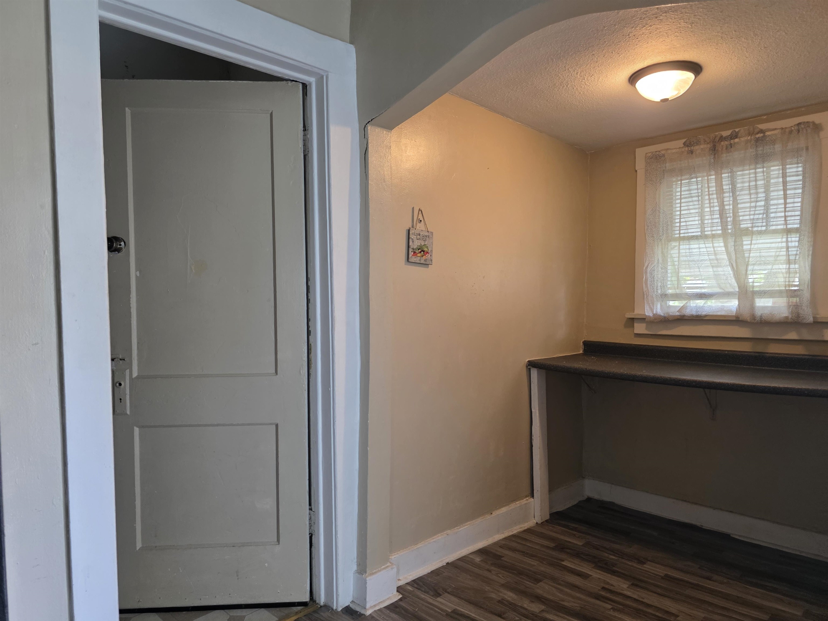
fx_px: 550
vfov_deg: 58.9
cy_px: 310
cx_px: 414
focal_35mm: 23
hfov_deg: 73.9
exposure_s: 1/120
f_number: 1.7
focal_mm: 6.3
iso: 320
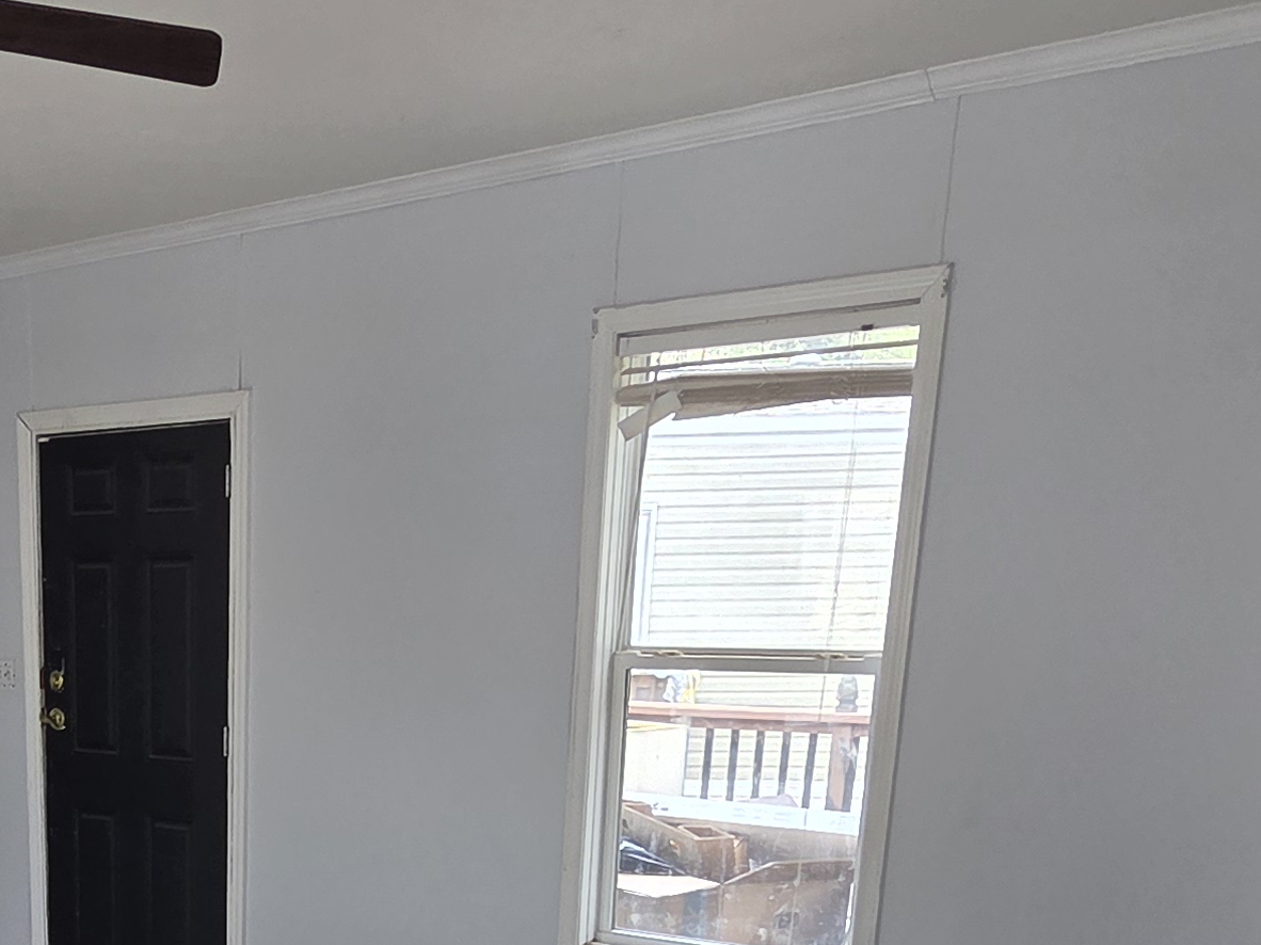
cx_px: 149
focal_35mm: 44
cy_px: 1099
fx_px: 1603
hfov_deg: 40.1
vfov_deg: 29.0
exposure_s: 1/120
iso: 80
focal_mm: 2.2
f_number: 2.2
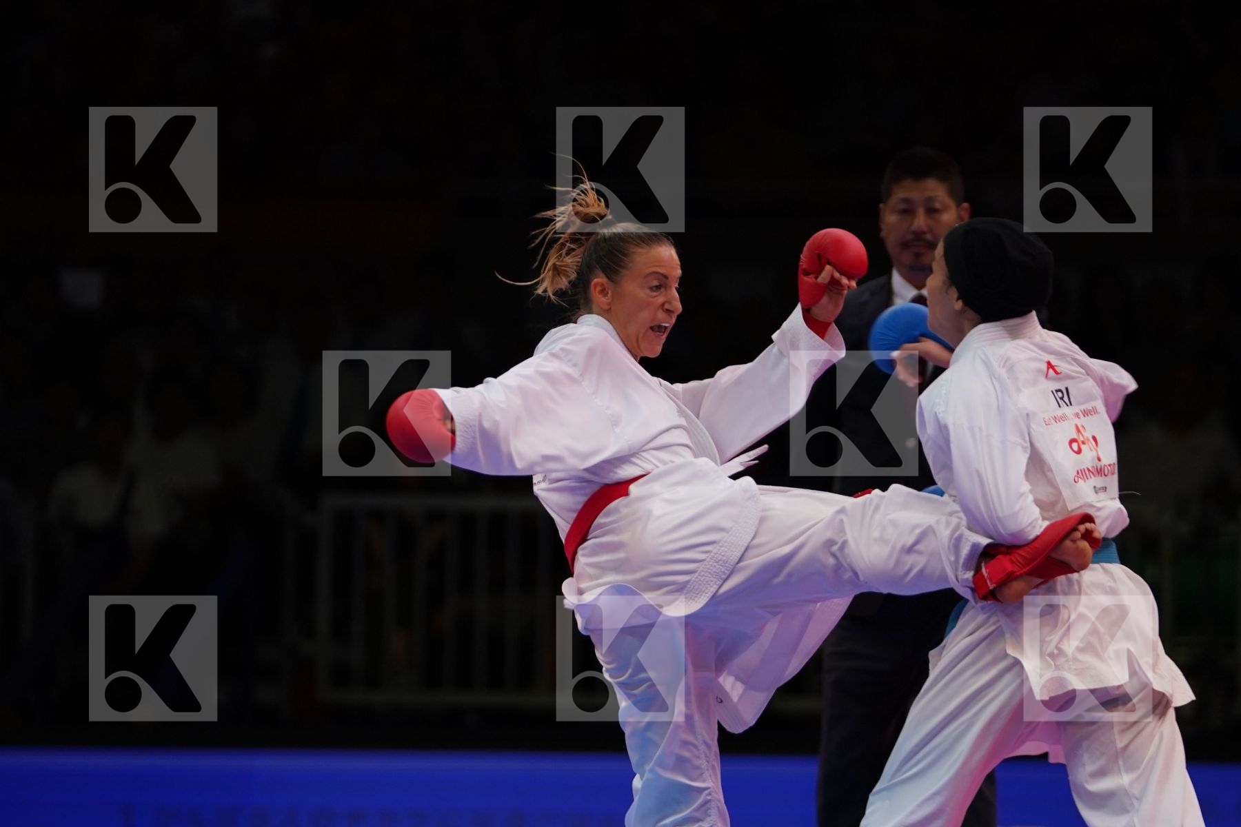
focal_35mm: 232
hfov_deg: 8.9
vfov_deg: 5.9
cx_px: 620
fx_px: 7997
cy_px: 414
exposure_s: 1/1000
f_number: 2.8
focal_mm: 155
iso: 500
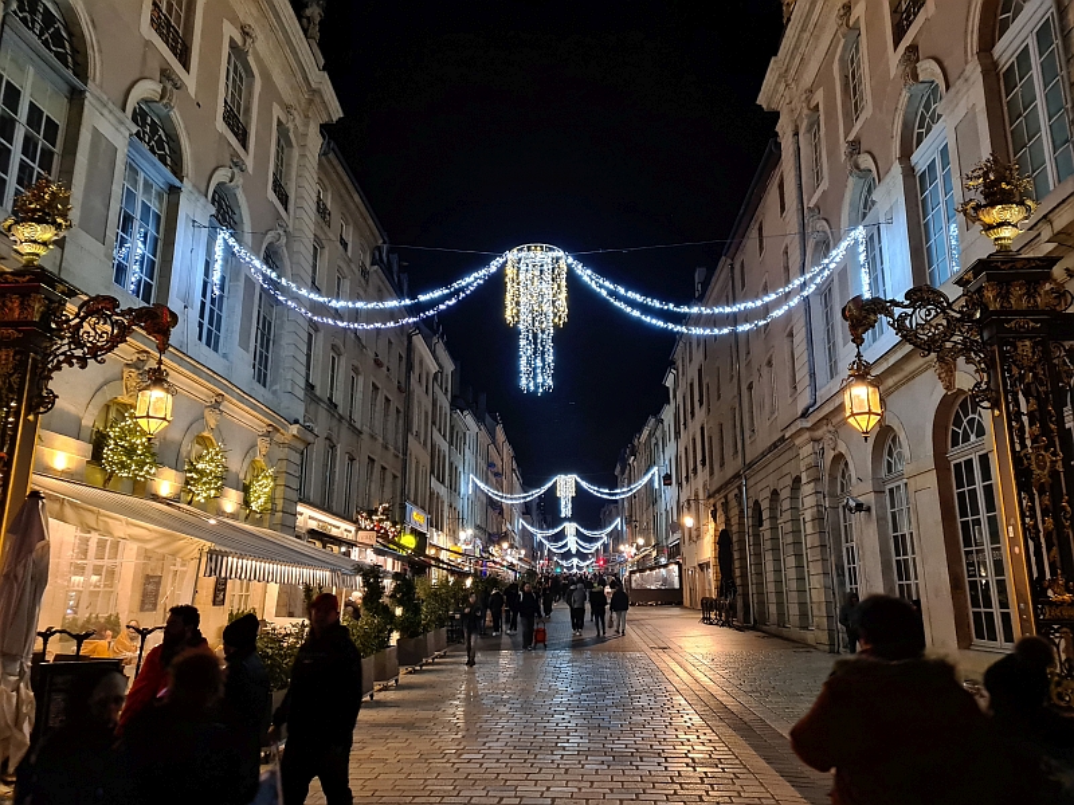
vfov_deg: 53.1
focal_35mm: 26
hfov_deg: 67.3
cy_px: 402
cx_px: 537
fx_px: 807
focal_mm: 5.4
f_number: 1.8
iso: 800
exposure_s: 1/33
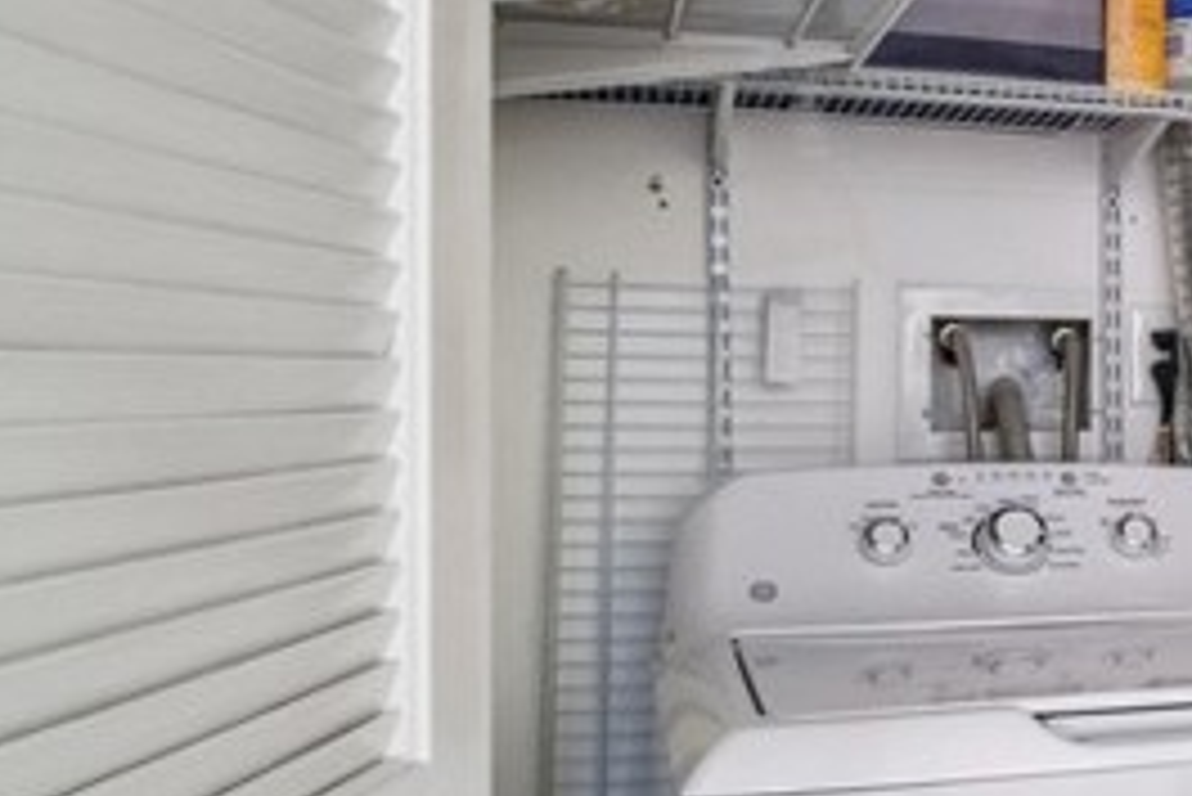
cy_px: 376
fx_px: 1789
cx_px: 1570
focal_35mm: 54
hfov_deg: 29.3
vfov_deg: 25.1
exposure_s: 1.1
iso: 400
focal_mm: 9
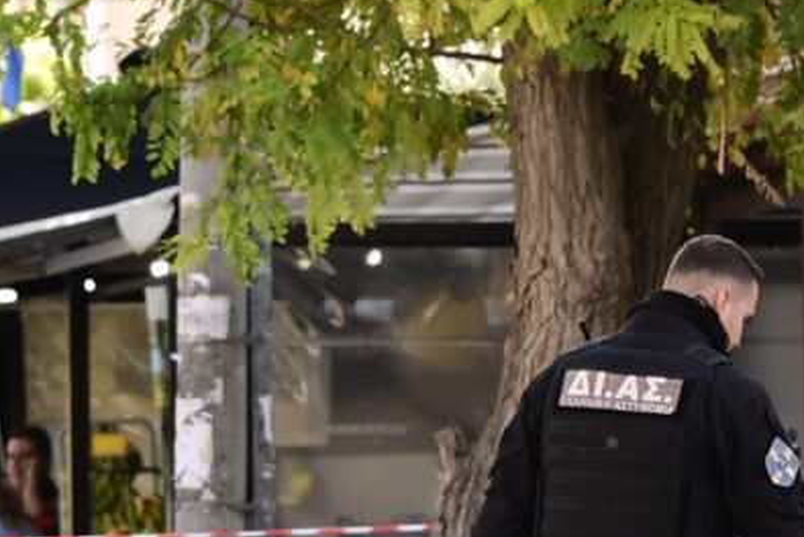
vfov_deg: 2.6
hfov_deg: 4.0
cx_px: 1010
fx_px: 11617
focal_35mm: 520
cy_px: 573
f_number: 6.3
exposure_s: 1/160
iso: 160
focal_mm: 200
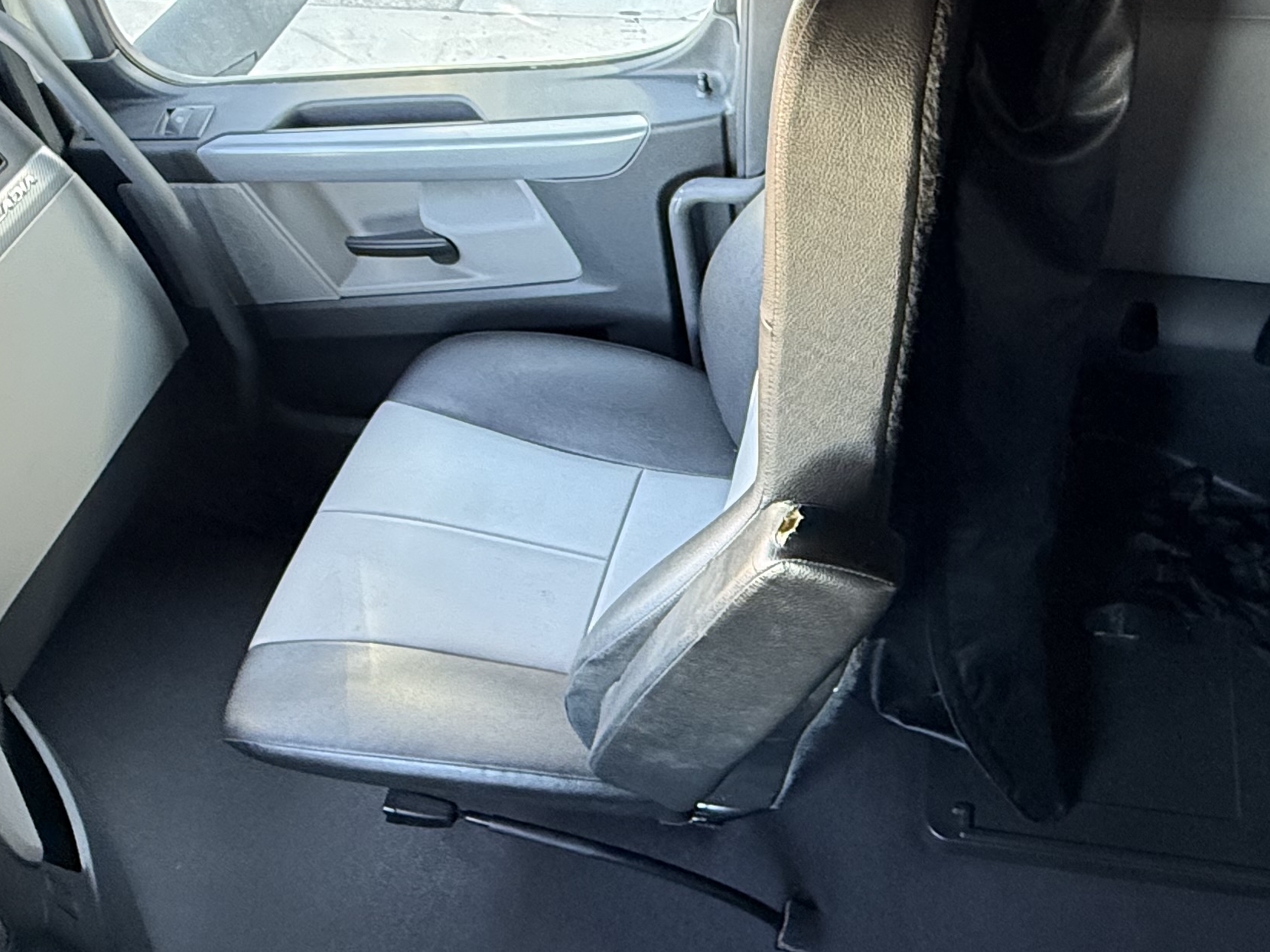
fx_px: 1247
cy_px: 437
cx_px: 838
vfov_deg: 41.8
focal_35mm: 34
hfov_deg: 53.0
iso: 500
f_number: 2.2
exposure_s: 1/60
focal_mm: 2.22
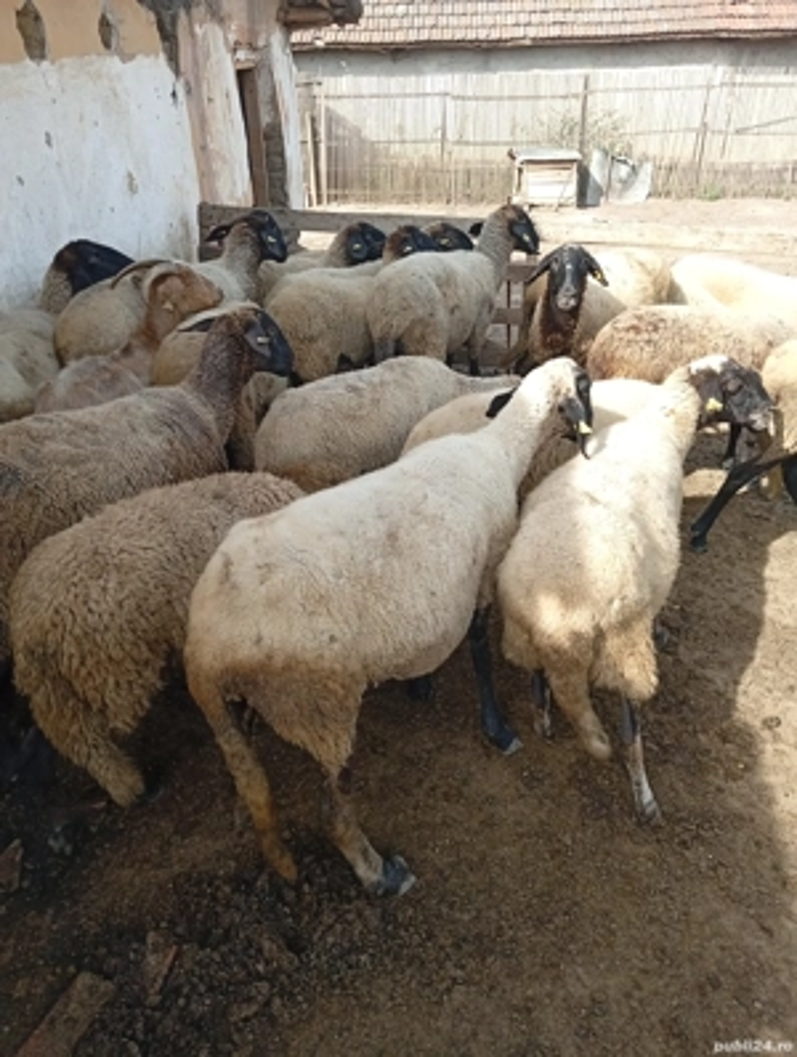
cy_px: 528
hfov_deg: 51.5
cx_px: 398
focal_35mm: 27
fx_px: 826
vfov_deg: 65.2
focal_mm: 3.98
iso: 50
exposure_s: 1/163
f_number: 1.8
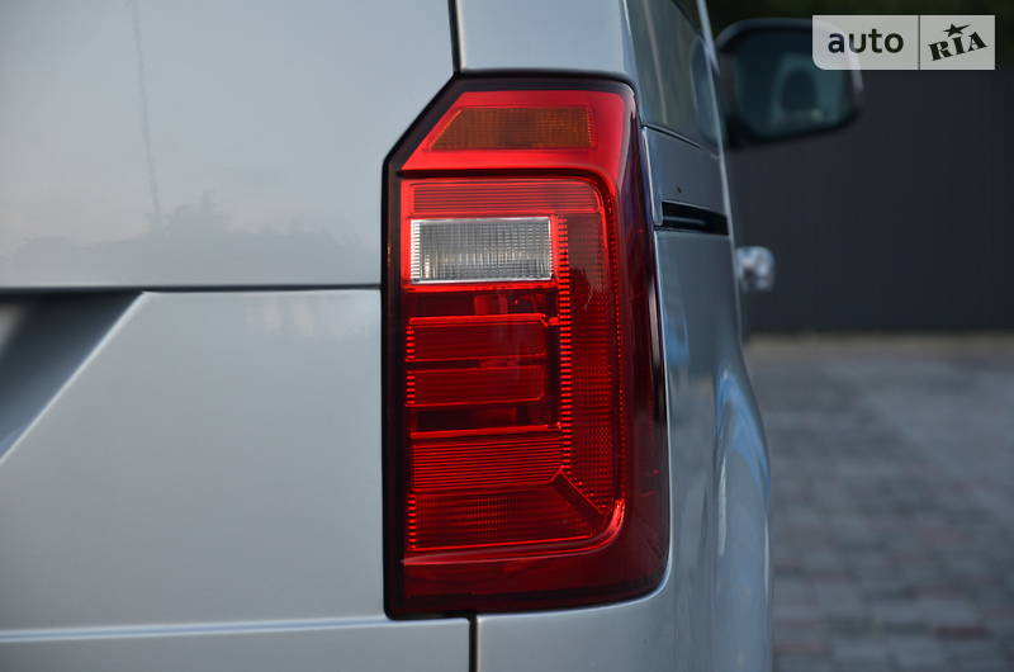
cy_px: 336
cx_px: 507
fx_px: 3584
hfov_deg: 16.1
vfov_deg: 10.7
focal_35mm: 128
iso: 360
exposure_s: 1/125
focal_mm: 85
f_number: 5.6
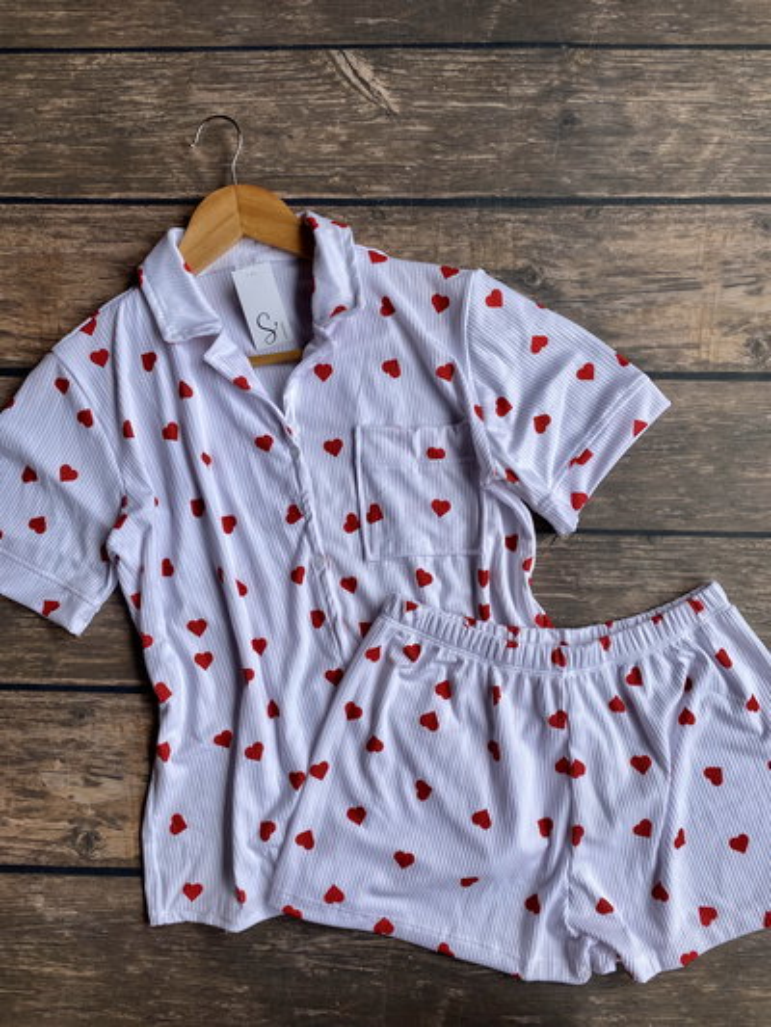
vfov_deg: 67.3
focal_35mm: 26
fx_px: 772
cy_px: 514
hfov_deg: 53.1
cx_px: 386
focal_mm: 4.25
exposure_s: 1/782
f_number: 1.8
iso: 32
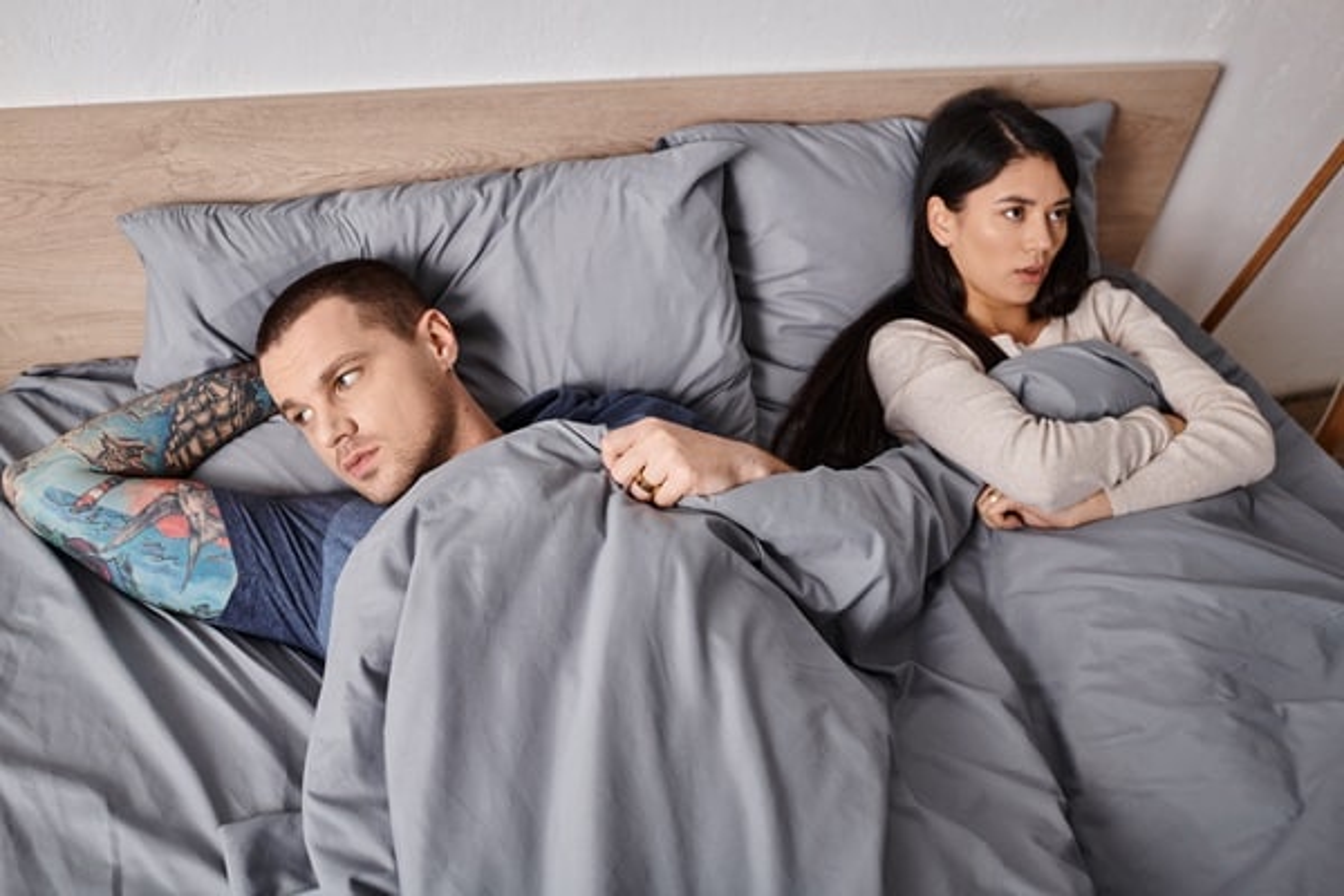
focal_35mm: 35
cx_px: 672
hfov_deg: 54.4
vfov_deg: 37.9
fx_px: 1307
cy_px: 448
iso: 160
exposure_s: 1/200
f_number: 4
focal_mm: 35
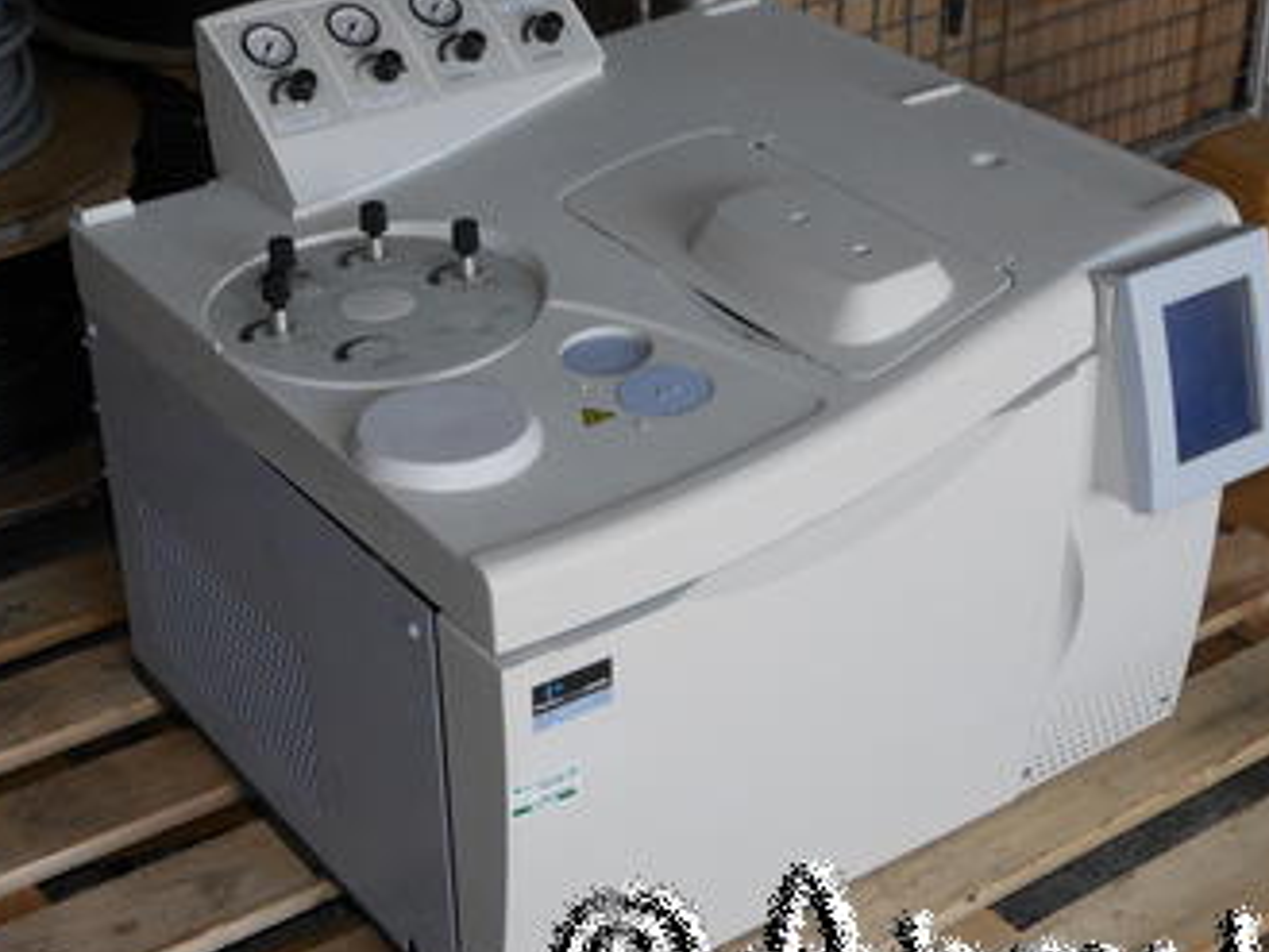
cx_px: 717
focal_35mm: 68
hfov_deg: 28.5
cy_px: 501
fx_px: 2494
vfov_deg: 21.6
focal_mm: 28
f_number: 9
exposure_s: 1/320
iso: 3200
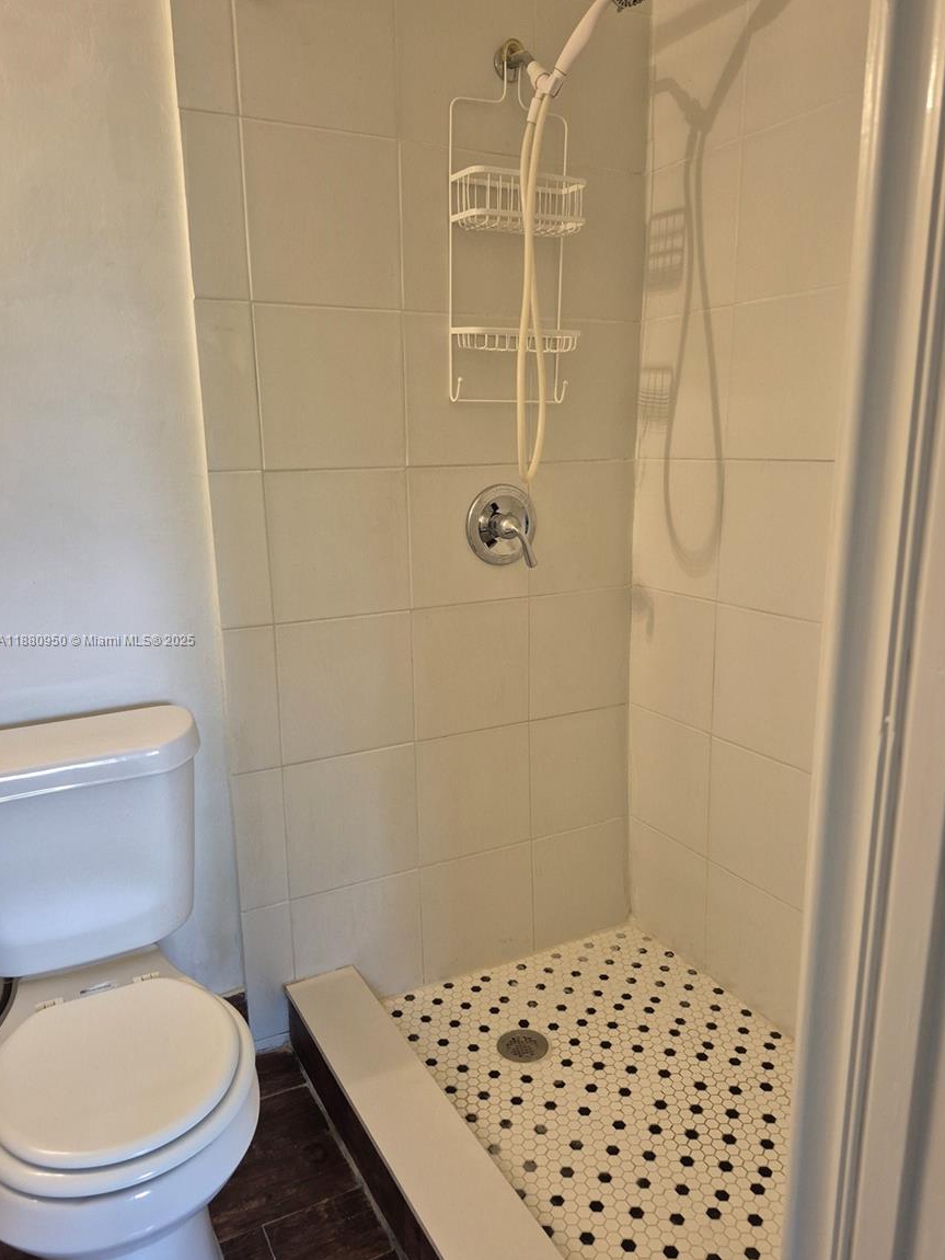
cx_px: 486
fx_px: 873
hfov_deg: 56.8
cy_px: 641
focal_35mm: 24
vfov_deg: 71.6
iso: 320
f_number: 1.8
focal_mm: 5.4
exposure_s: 1/120
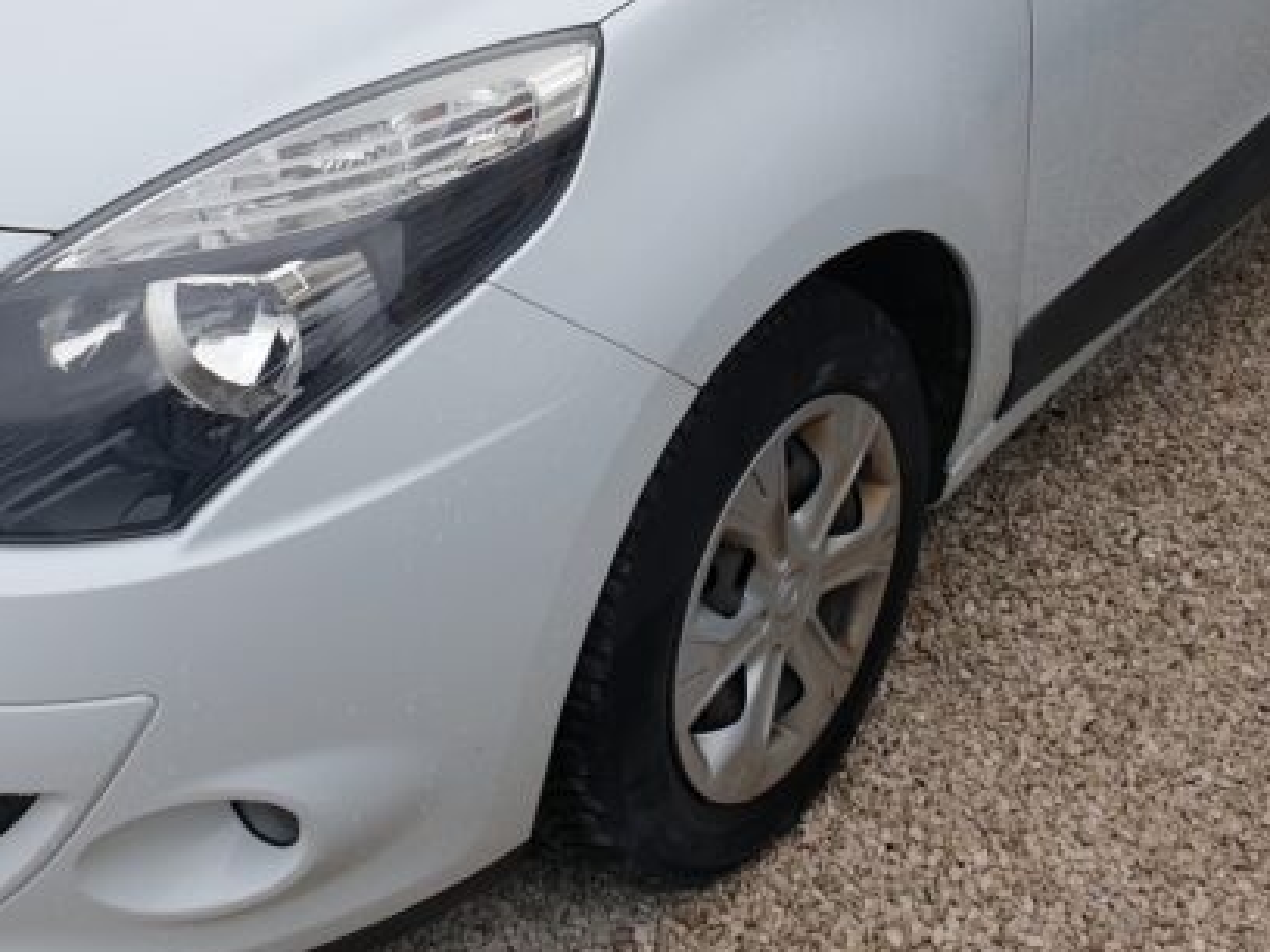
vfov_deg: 27.4
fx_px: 1871
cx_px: 591
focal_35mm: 51
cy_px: 62
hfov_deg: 37.5
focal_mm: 4.3
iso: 50
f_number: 2.4
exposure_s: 1/876
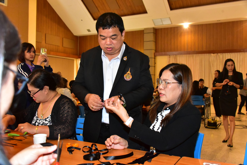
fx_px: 233
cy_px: 82
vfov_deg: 38.9
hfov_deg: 55.8
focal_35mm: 34
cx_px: 124
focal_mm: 34
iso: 8000
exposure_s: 1/100
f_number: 6.3
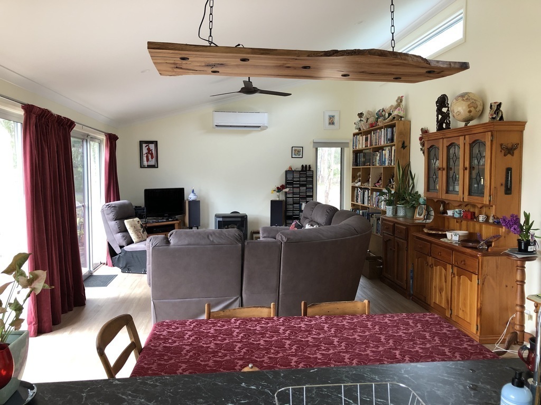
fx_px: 438
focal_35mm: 28
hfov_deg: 63.4
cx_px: 270
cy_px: 202
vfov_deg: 49.7
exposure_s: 1/20
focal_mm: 3.99
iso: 40
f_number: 1.8
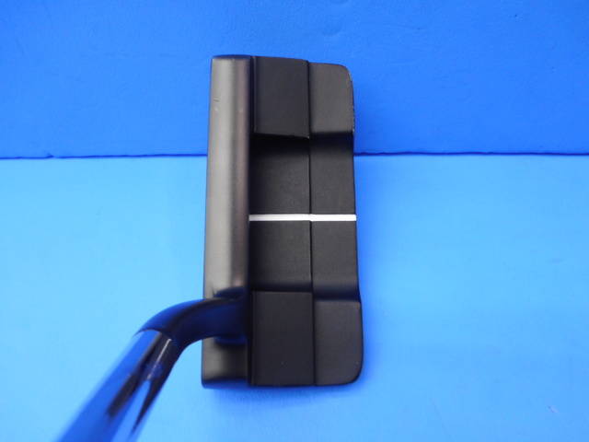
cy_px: 221
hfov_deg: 61.7
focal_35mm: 29
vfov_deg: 48.2
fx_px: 493
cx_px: 294
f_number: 4
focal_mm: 5.2
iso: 180
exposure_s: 1/30
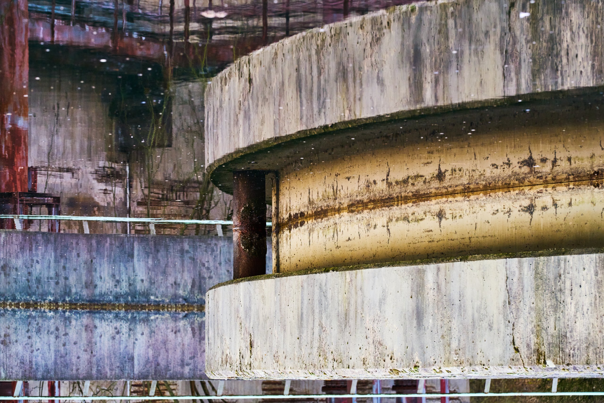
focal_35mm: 132
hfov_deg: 15.5
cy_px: 202
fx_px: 2214
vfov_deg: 10.4
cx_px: 302
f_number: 8
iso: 1600
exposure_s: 1/250
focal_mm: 132
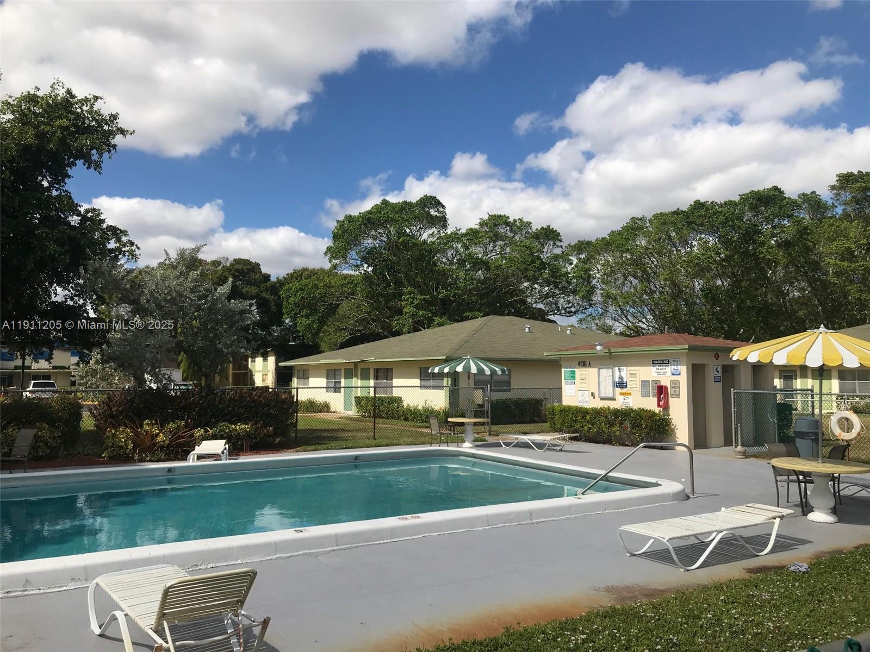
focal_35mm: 28
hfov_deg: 63.4
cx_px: 435
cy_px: 326
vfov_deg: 49.7
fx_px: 704
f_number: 1.8
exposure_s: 1/4367
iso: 20
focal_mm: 3.99
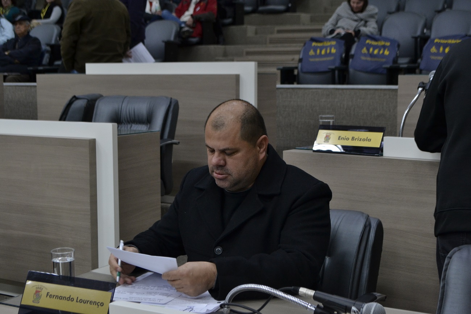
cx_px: 236
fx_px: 785
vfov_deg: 22.6
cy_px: 157
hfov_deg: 33.4
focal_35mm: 60
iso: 800
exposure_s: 1/30
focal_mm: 40
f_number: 5.6
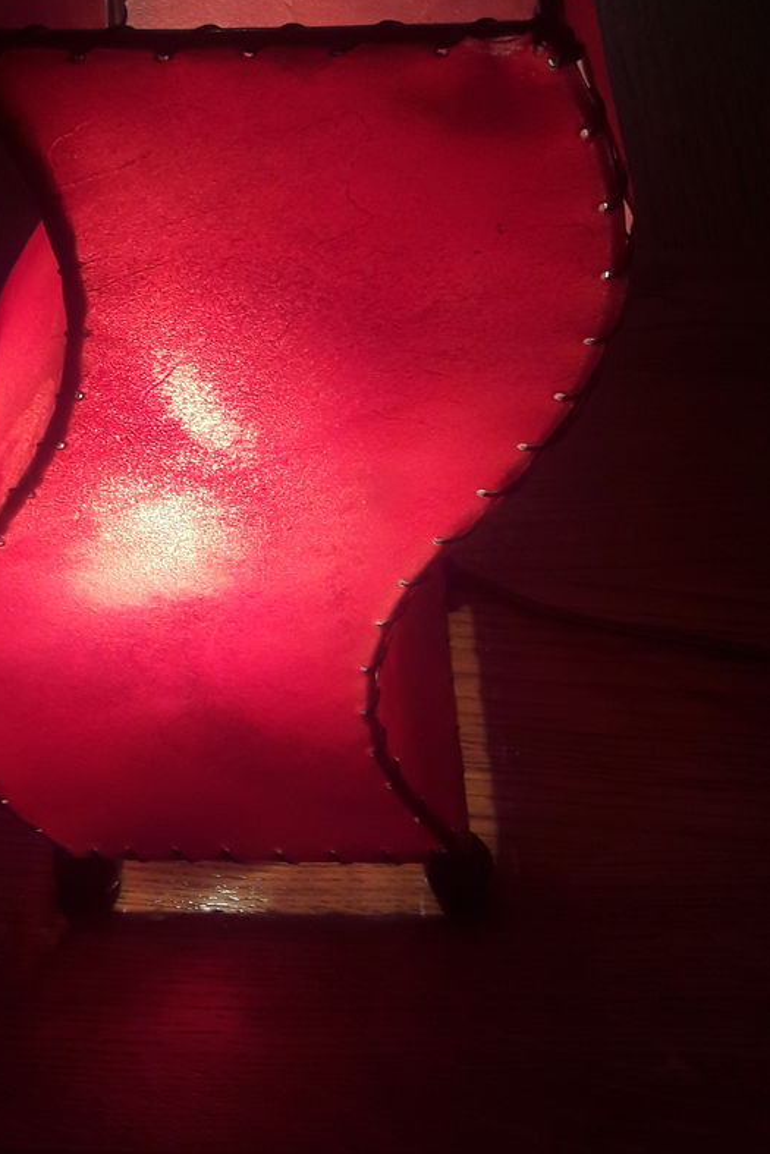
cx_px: 226
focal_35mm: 37
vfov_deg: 51.4
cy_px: 434
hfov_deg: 35.4
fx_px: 1186
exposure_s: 1/50
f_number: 1.9
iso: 50
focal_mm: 3.7
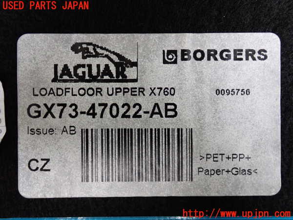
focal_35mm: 47
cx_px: 146
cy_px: 110
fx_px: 398
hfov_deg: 40.4
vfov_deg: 30.9
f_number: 3.1
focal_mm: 8.4
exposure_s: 1/125
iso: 400
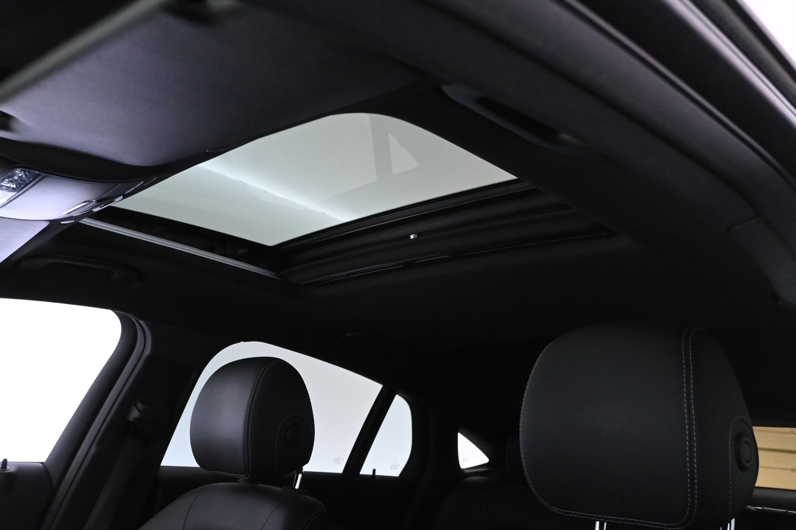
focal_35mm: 32
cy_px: 265
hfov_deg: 58.3
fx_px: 713
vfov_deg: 40.8
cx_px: 398
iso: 6400
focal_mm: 21.5
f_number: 5.6
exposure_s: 1/40
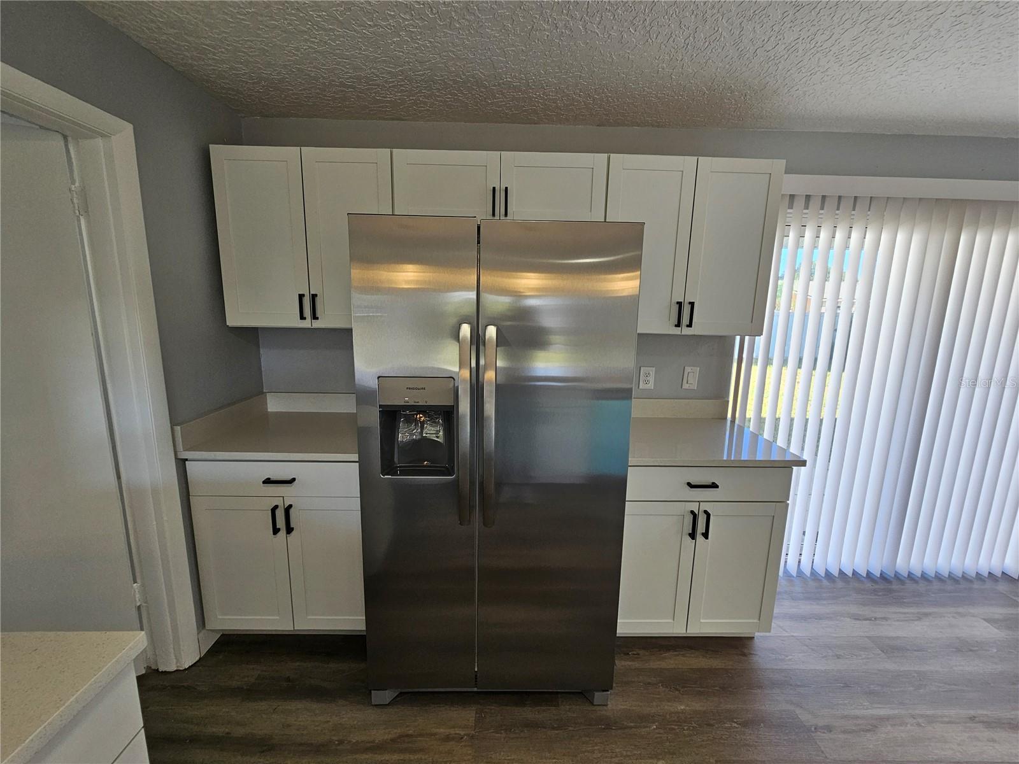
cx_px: 510
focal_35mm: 13
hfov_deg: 106.2
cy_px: 382
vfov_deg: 89.9
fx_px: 383
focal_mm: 2.2
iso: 80
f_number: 2.2
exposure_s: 1/120
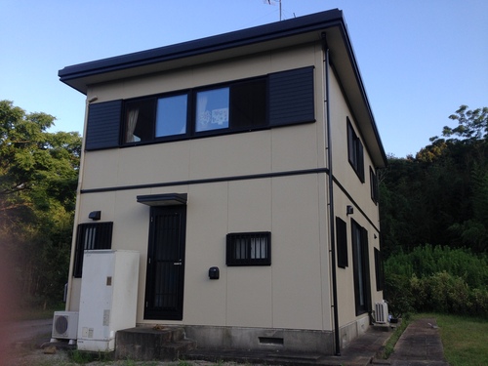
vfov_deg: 42.9
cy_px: 183
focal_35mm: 33
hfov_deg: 55.4
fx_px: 465
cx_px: 244
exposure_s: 1/404
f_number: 2.4
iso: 50
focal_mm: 4.12
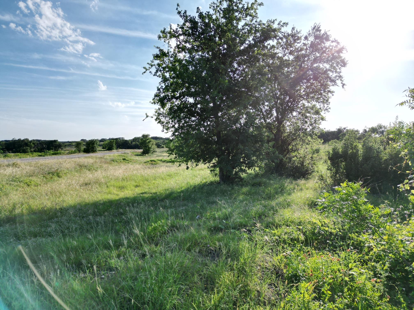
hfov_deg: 71.6
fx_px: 287
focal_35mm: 24
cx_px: 207
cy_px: 155
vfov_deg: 56.8
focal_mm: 6.72
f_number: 1.7
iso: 110
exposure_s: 1/4000
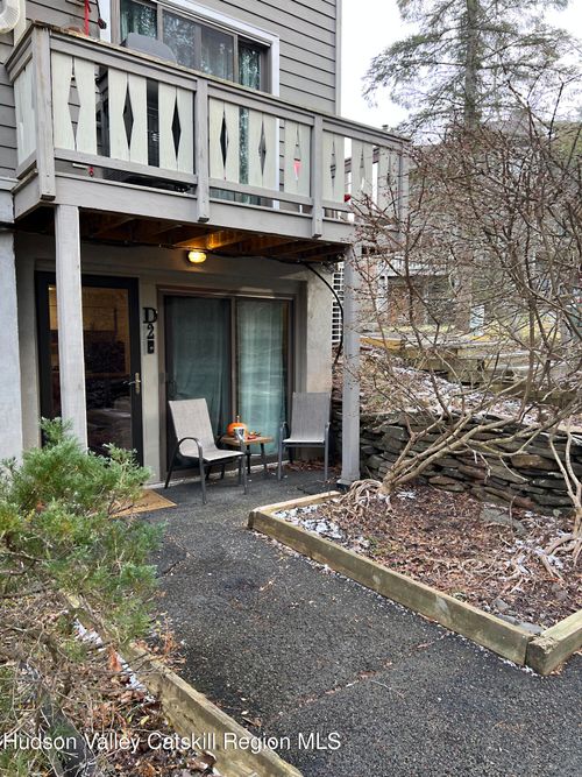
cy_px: 388
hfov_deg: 53.0
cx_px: 291
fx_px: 583
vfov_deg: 67.3
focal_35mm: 26
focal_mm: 5.7
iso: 50
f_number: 1.5
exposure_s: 1/144
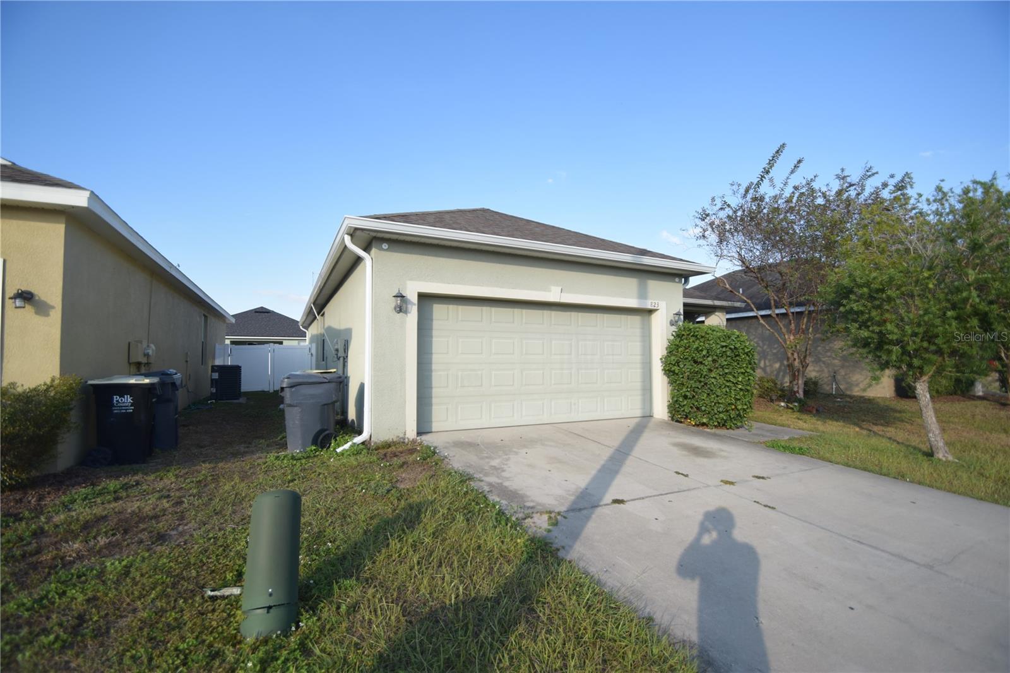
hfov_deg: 100.4
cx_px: 505
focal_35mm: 15
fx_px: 421
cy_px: 336
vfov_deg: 77.3
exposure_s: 1/800
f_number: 3.5
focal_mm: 10
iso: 200
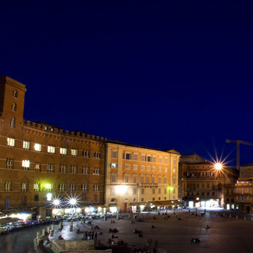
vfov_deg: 53.0
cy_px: 169
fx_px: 248
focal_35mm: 30
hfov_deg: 42.0
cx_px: 282
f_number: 16
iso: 200
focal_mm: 10
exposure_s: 20
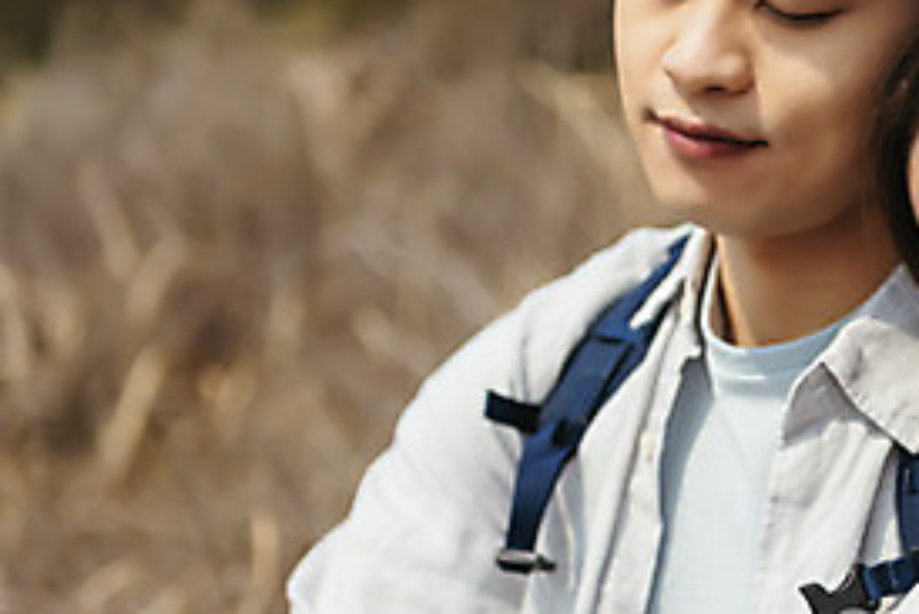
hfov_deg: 15.6
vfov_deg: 10.5
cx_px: 592
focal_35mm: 131
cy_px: 309
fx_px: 3346
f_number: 2.8
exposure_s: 1/4000
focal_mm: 60
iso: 100
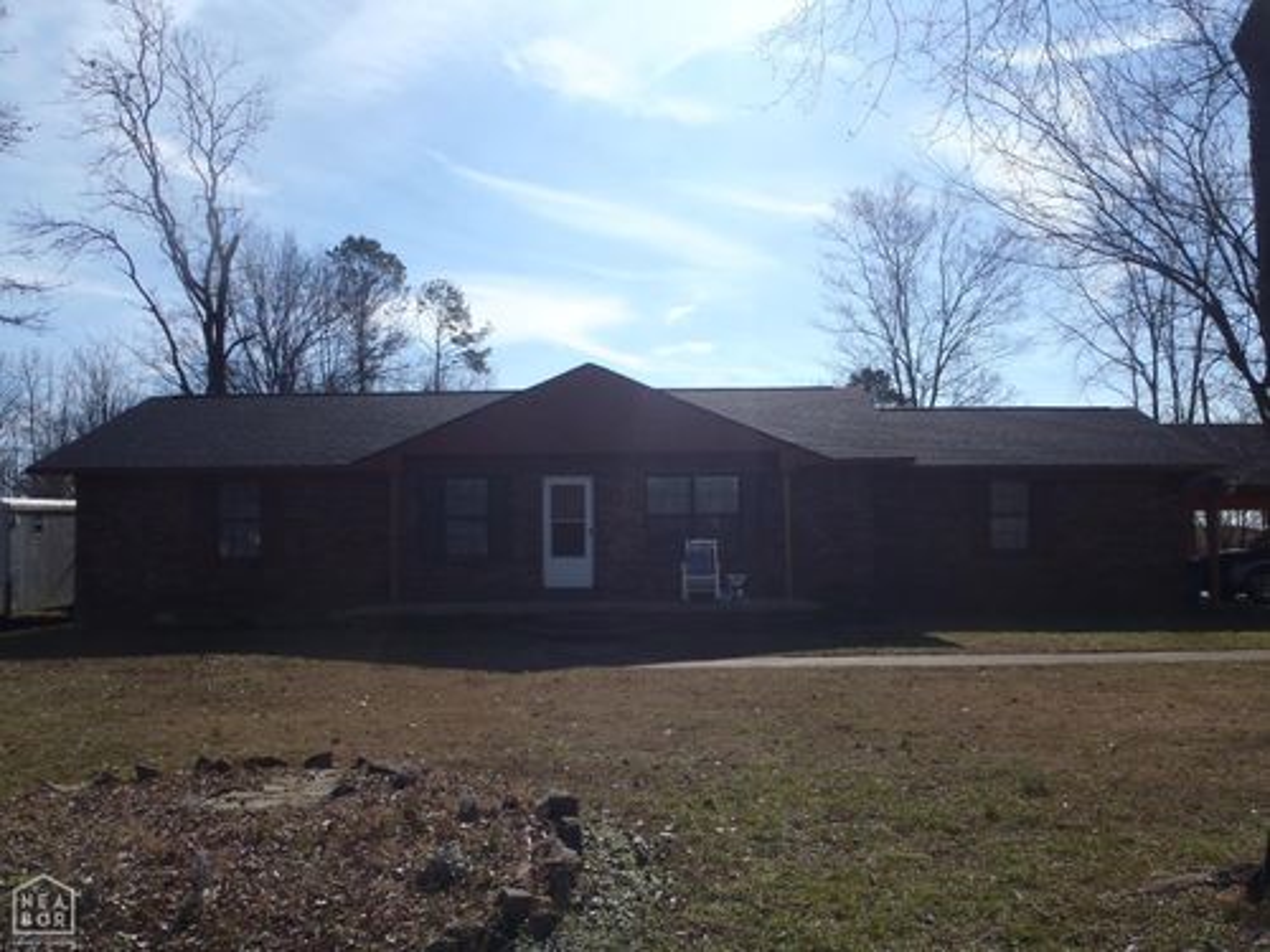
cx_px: 635
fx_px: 1027
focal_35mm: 28
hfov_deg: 63.4
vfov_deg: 49.7
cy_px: 476
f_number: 5.6
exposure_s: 1/640
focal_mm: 5
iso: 80
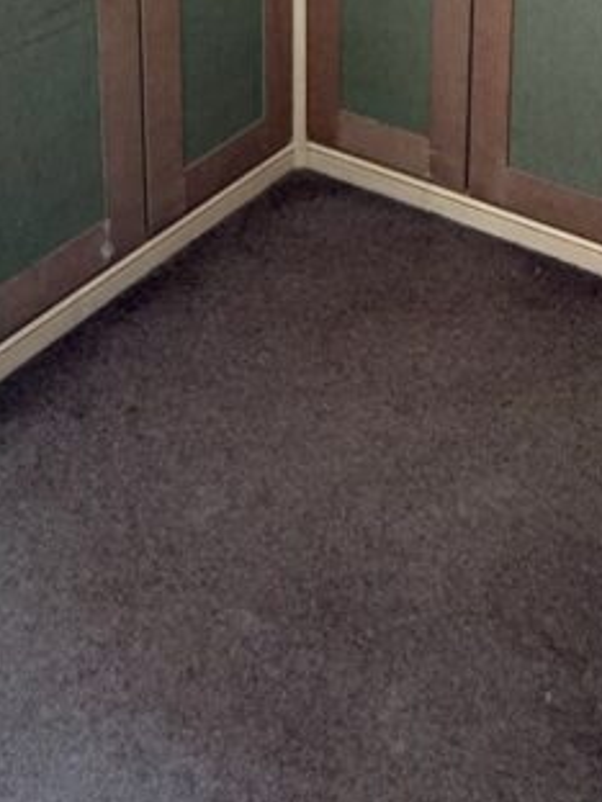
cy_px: -213
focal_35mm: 46
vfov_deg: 32.3
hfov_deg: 30.3
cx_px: 533
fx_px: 1067
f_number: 2.2
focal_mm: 2.22
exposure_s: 1/60
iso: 400
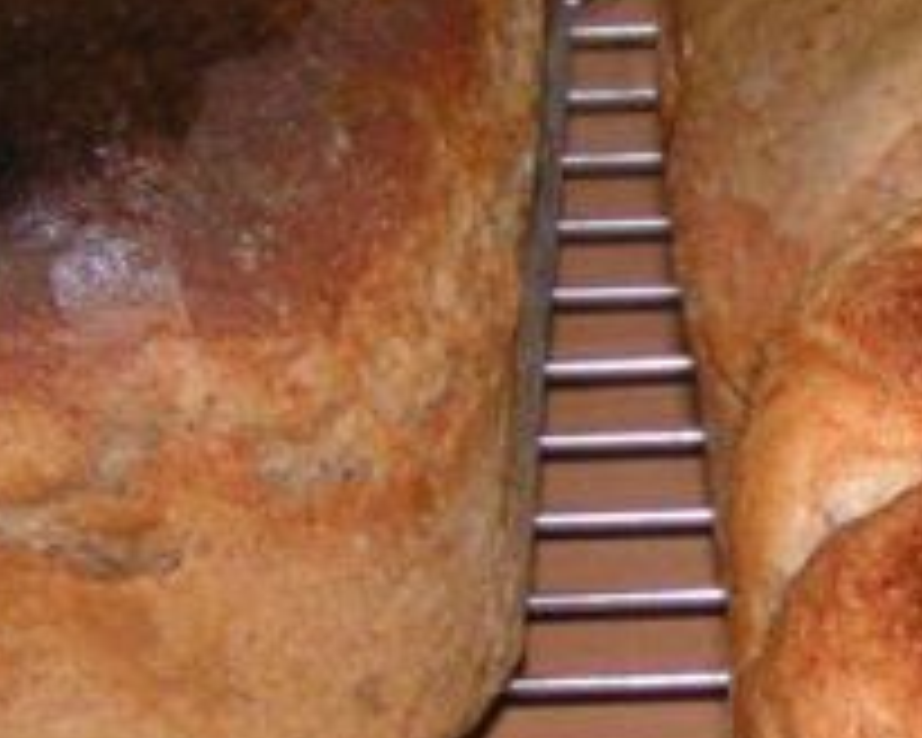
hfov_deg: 10.5
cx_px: 1111
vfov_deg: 8.5
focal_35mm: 181
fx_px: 4939
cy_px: 513
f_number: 2.8
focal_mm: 5.8
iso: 200
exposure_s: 1/40
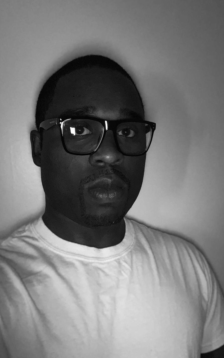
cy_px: 179
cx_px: 112
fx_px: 332
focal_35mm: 34
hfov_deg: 37.3
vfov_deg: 56.7
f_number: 2.2
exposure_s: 1/16
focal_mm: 2.87
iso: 500
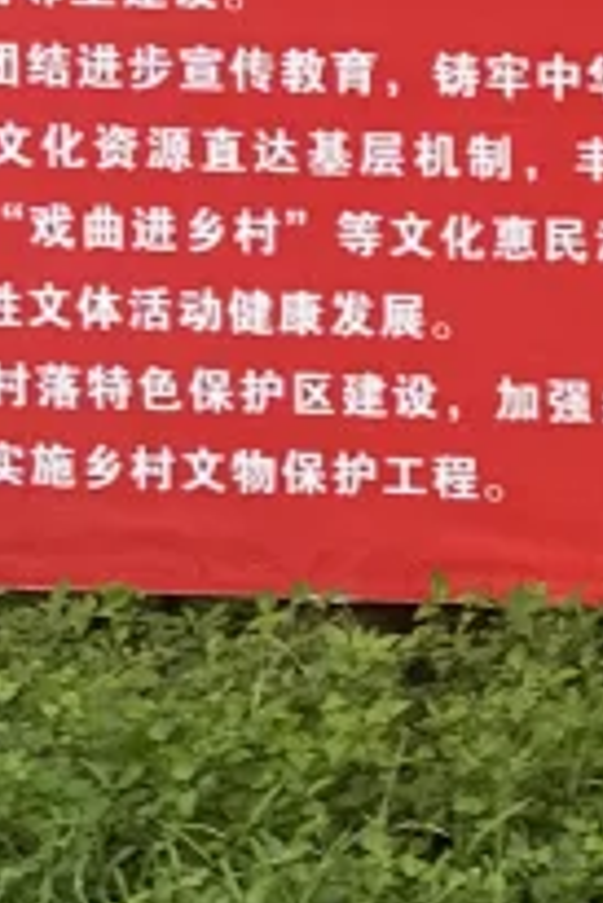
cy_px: 185
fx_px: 4389
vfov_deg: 11.7
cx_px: 1250
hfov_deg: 7.5
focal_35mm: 175
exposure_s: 1/181
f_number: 1.78
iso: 64
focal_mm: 6.86
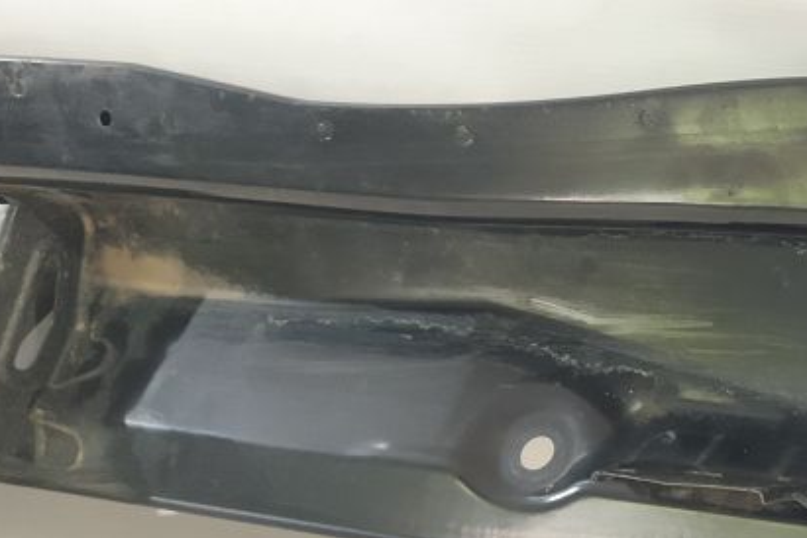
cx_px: 980
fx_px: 1838
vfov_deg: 16.6
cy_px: 397
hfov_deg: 22.7
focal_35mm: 82
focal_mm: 4.71
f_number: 1.79
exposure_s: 1/50
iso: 294
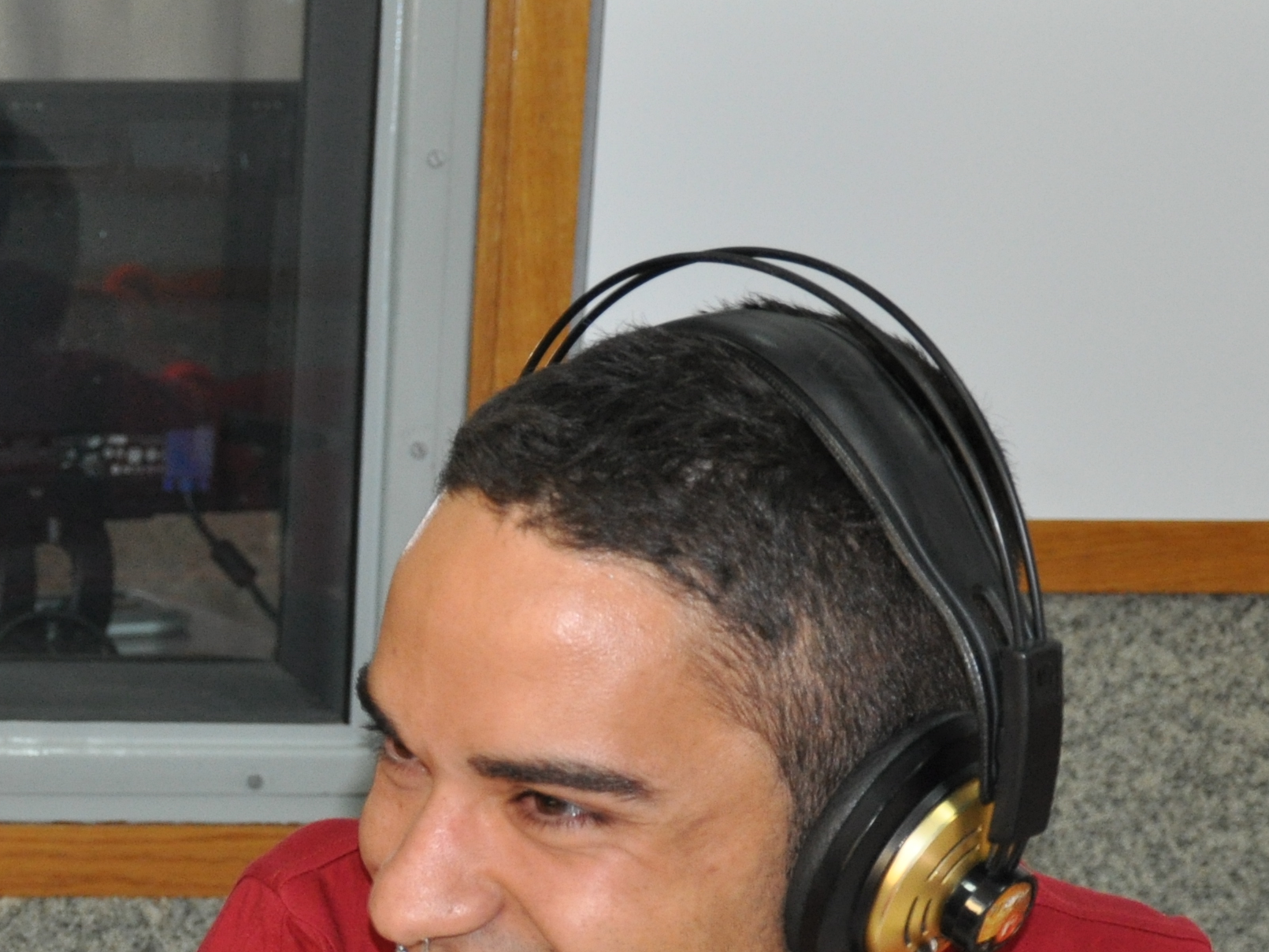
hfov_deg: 16.6
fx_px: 4217
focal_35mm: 115
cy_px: 880
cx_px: -150
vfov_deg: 12.8
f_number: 4.2
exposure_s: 1/60
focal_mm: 30
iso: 800
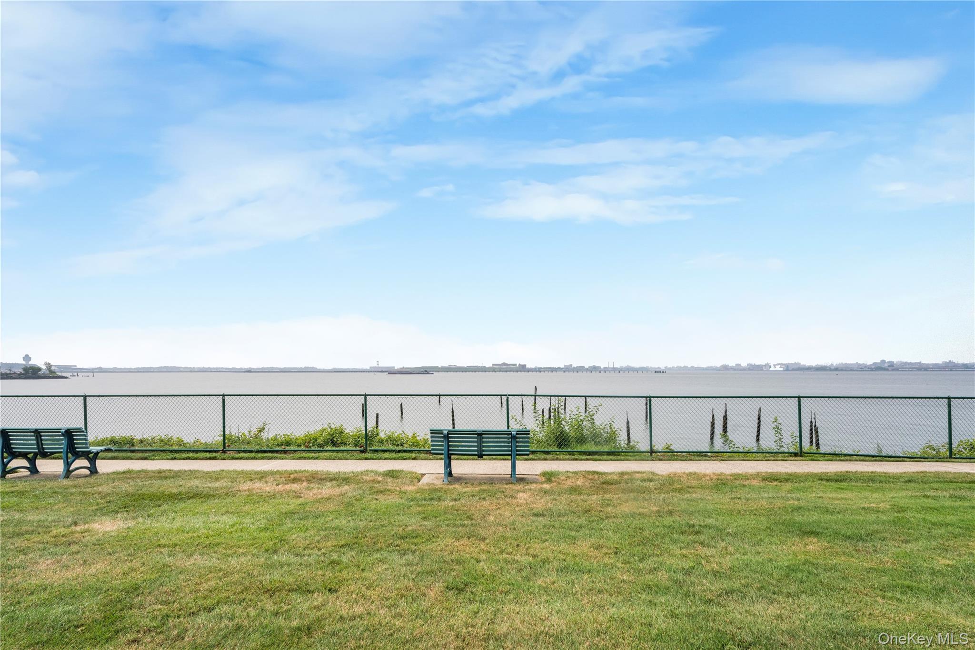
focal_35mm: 14
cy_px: 325
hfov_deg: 104.3
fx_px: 379
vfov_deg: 81.2
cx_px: 488
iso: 800
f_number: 13
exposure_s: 1/1250
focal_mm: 14
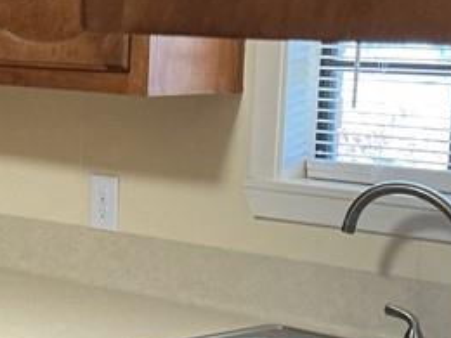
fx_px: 1485
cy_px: 156
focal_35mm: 114
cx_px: -114
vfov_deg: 13.0
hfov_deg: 16.4
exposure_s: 1/60
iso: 200
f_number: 1.8
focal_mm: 3
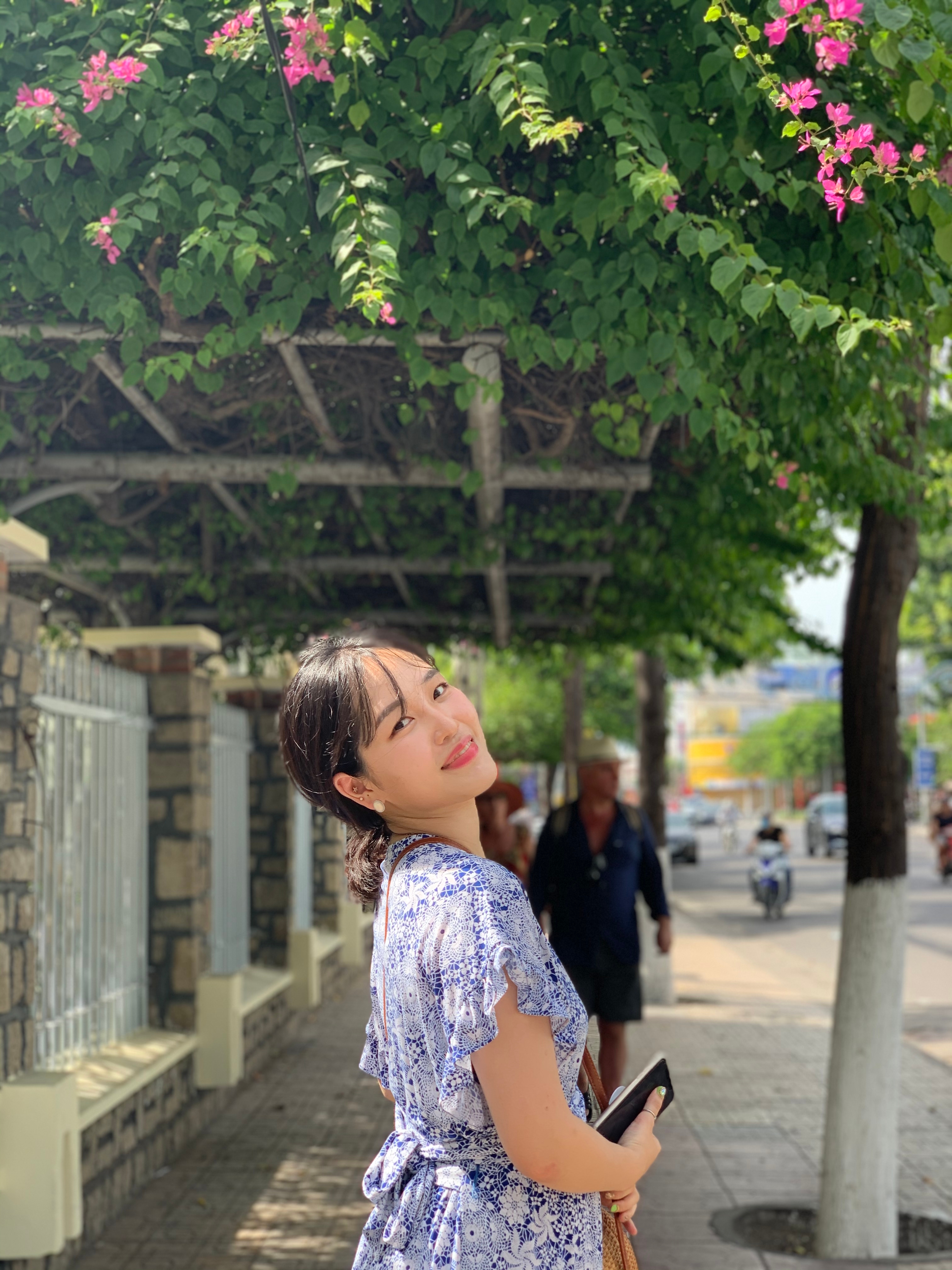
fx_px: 1907
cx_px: 476
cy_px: 635
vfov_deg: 36.8
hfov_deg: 28.0
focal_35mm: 52
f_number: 2.4
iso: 16
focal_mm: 6
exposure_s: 1/150
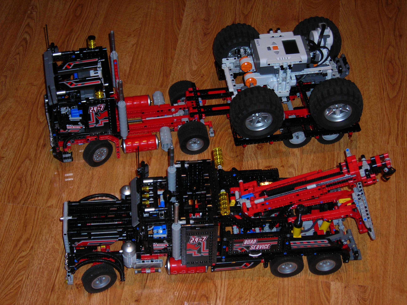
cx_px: 204
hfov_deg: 25.3
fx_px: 905
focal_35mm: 77
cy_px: 152
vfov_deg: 19.1
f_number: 4.2
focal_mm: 12.7
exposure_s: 1/60.1
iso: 93
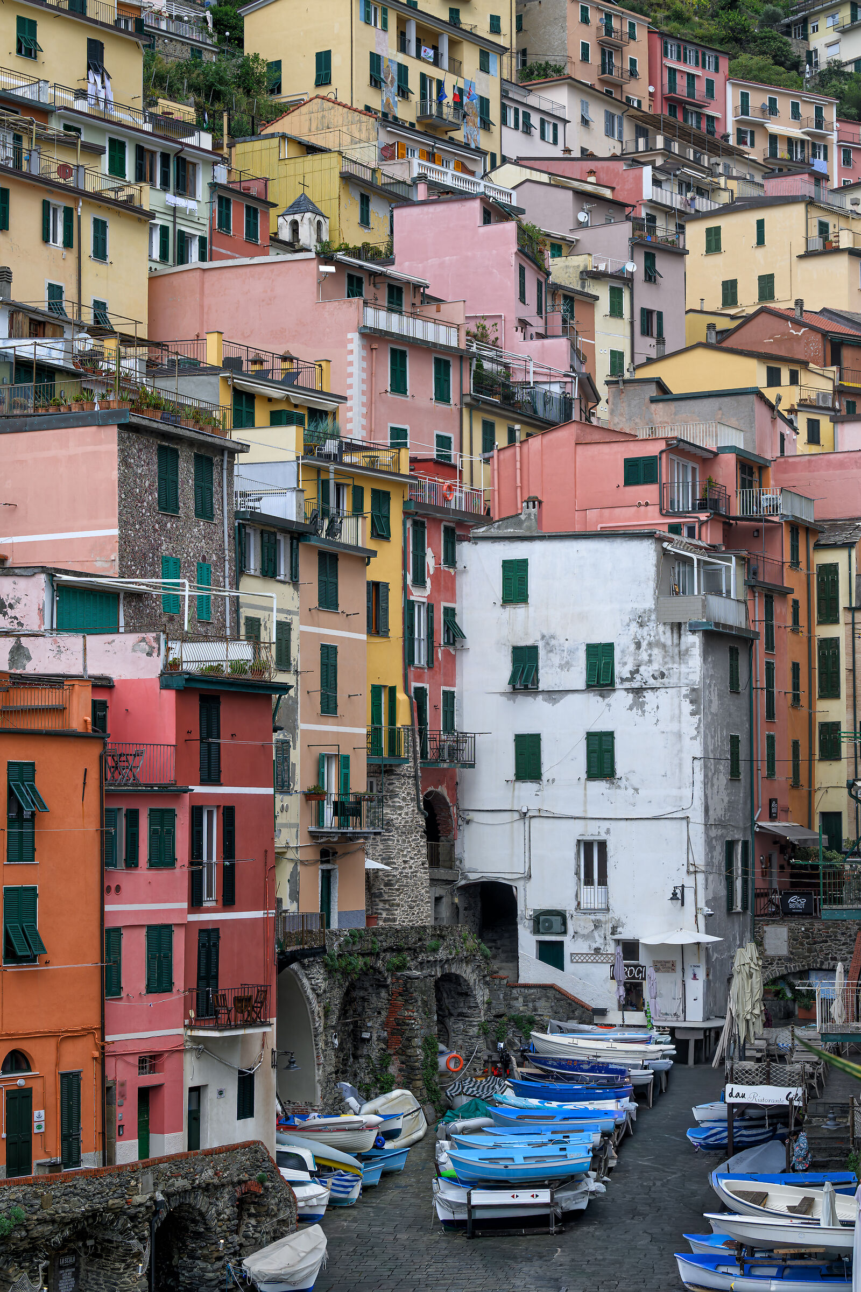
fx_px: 2511
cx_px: 430
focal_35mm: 70
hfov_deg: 19.5
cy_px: 646
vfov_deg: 28.8
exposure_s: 1/125
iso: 72
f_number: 5.6
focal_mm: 70
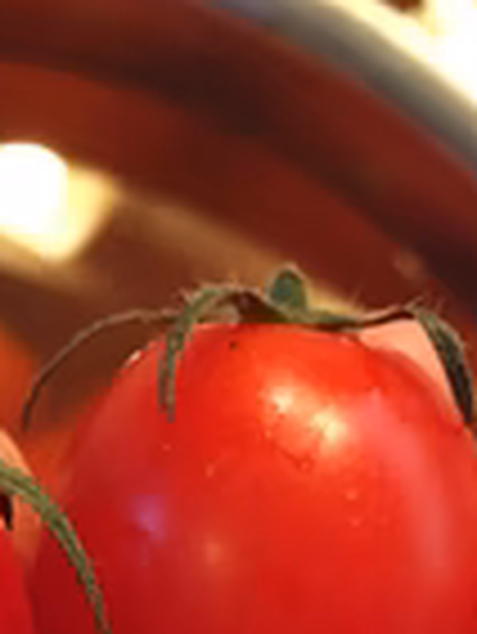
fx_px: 1504
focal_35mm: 82
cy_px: 818
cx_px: -76
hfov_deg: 17.3
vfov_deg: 21.6
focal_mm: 4.15
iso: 200
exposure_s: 1/30
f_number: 2.2
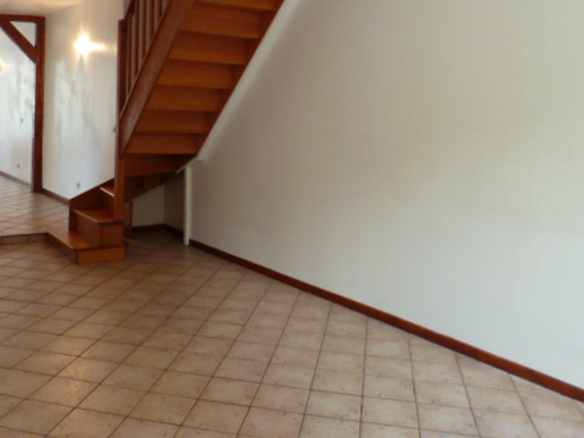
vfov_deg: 39.8
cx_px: 238
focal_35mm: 35
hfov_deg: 52.3
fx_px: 590
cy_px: 120
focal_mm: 4.3
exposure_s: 1/60
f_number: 2.5
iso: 250
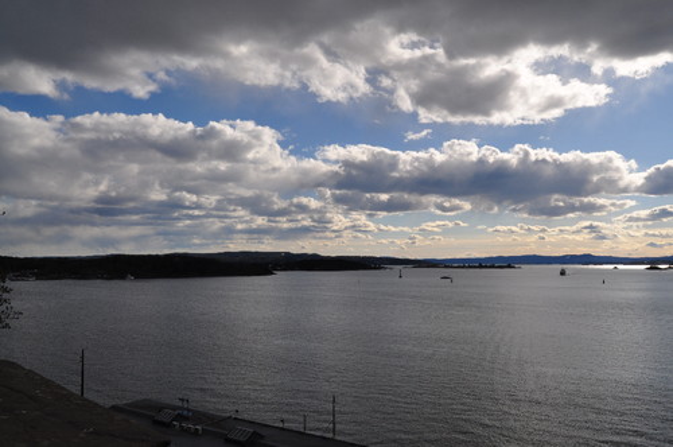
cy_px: 224
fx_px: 560
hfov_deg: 62.0
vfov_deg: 43.5
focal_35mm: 30
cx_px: 336
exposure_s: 1/640
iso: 200
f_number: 11
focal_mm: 20
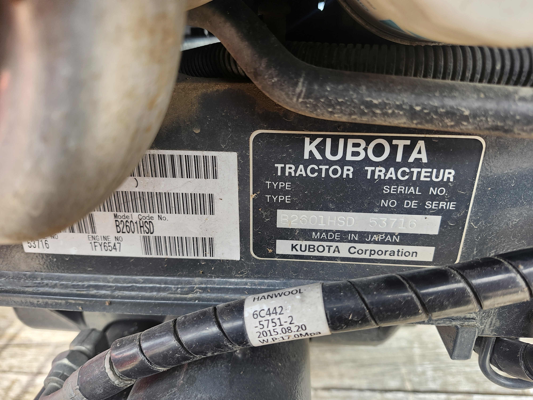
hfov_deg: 73.9
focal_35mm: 23
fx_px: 354
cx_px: 266
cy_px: 200
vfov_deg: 58.9
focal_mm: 5.54
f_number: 1.8
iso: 50
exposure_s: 1/120
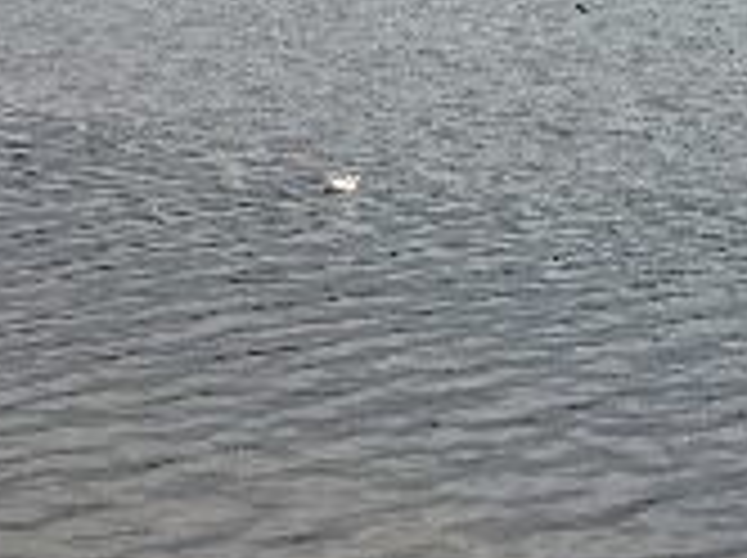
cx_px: 1033
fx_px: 2672
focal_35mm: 124
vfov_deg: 11.6
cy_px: -184
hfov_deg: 15.0
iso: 50
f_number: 4.5
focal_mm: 8.9
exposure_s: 1/48
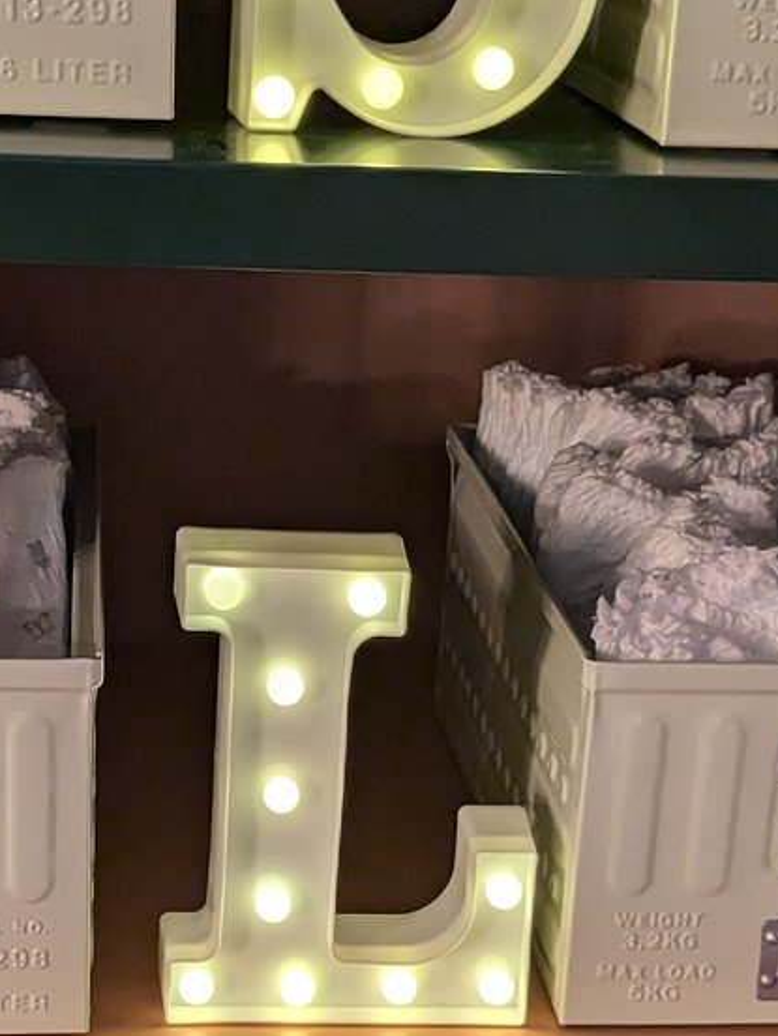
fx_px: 2247
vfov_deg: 25.9
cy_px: 658
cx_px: 311
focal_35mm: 75
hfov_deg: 19.6
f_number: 1.73
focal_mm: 4.38
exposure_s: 1/99.9
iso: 215
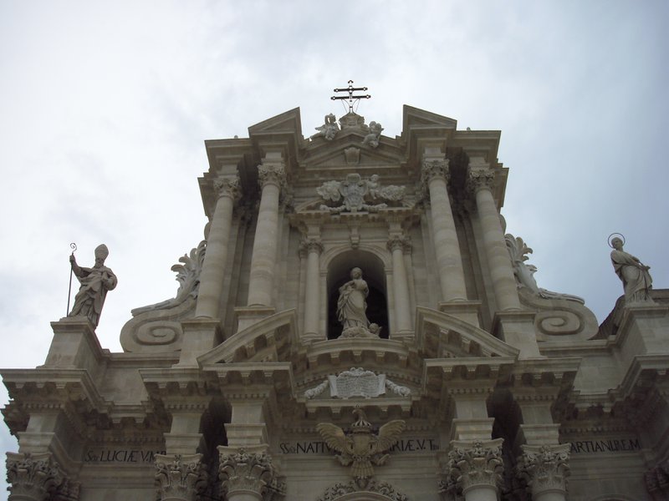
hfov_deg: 49.0
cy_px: 250
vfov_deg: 37.7
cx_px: 334
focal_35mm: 38
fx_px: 734
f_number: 2.8
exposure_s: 1/320
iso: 100
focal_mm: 6.2
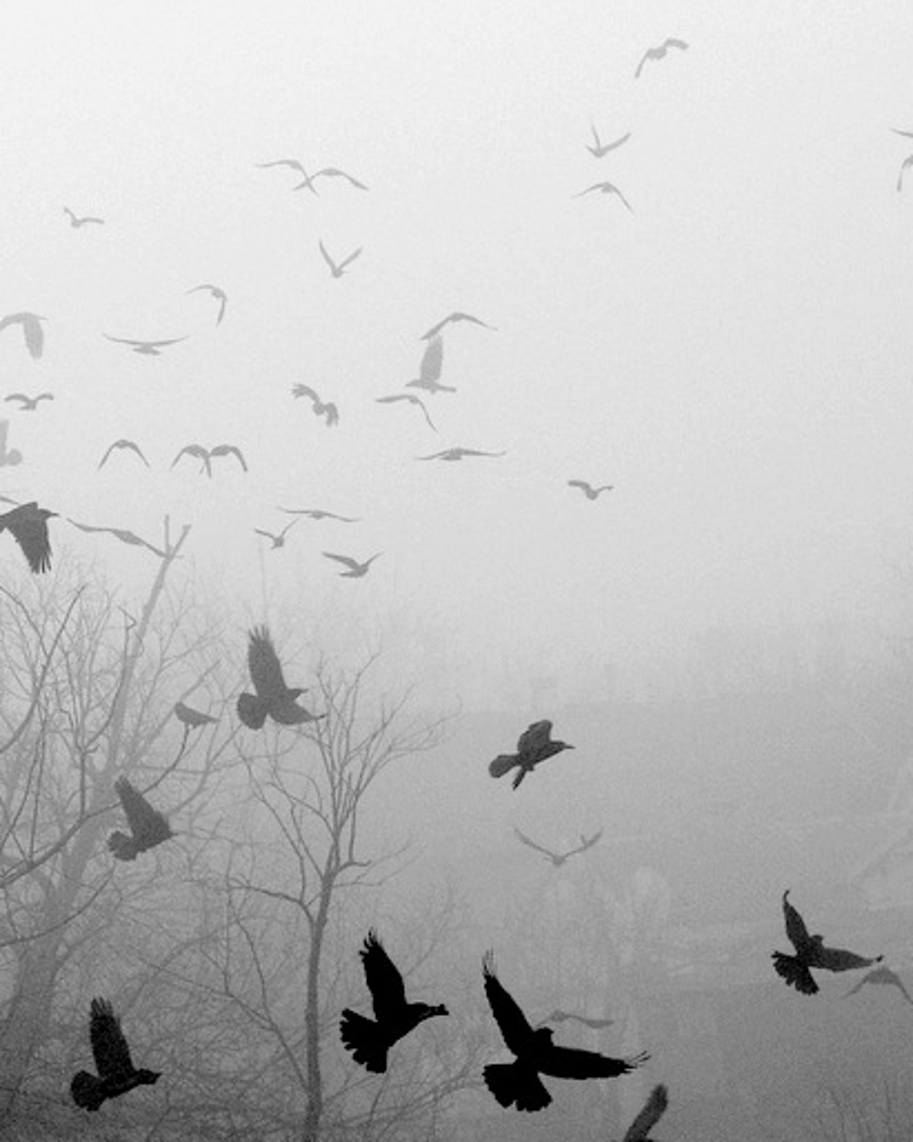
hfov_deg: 6.6
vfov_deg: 8.4
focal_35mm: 230
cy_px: 794
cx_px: -409
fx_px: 7771
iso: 400
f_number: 5
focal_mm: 70
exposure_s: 1/640
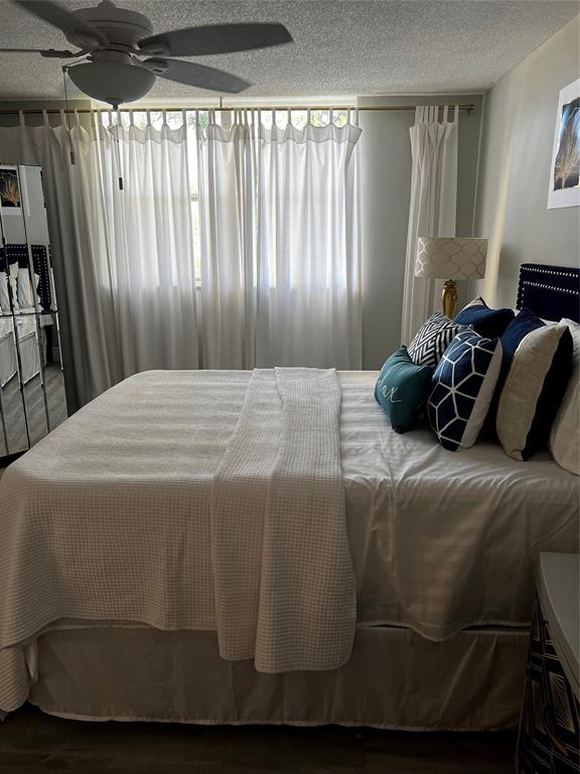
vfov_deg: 67.3
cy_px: 387
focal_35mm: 26
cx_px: 290
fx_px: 581
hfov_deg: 53.1
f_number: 1.5
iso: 125
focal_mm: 5.7
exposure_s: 1/120
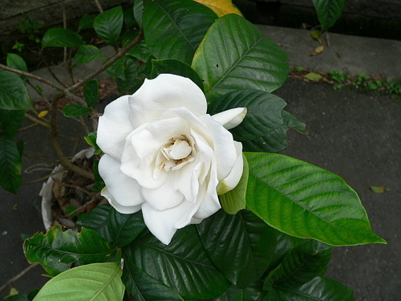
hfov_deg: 51.4
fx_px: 417
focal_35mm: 36
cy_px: 150
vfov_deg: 39.7
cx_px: 200
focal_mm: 6
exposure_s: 1/250
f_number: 4
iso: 80
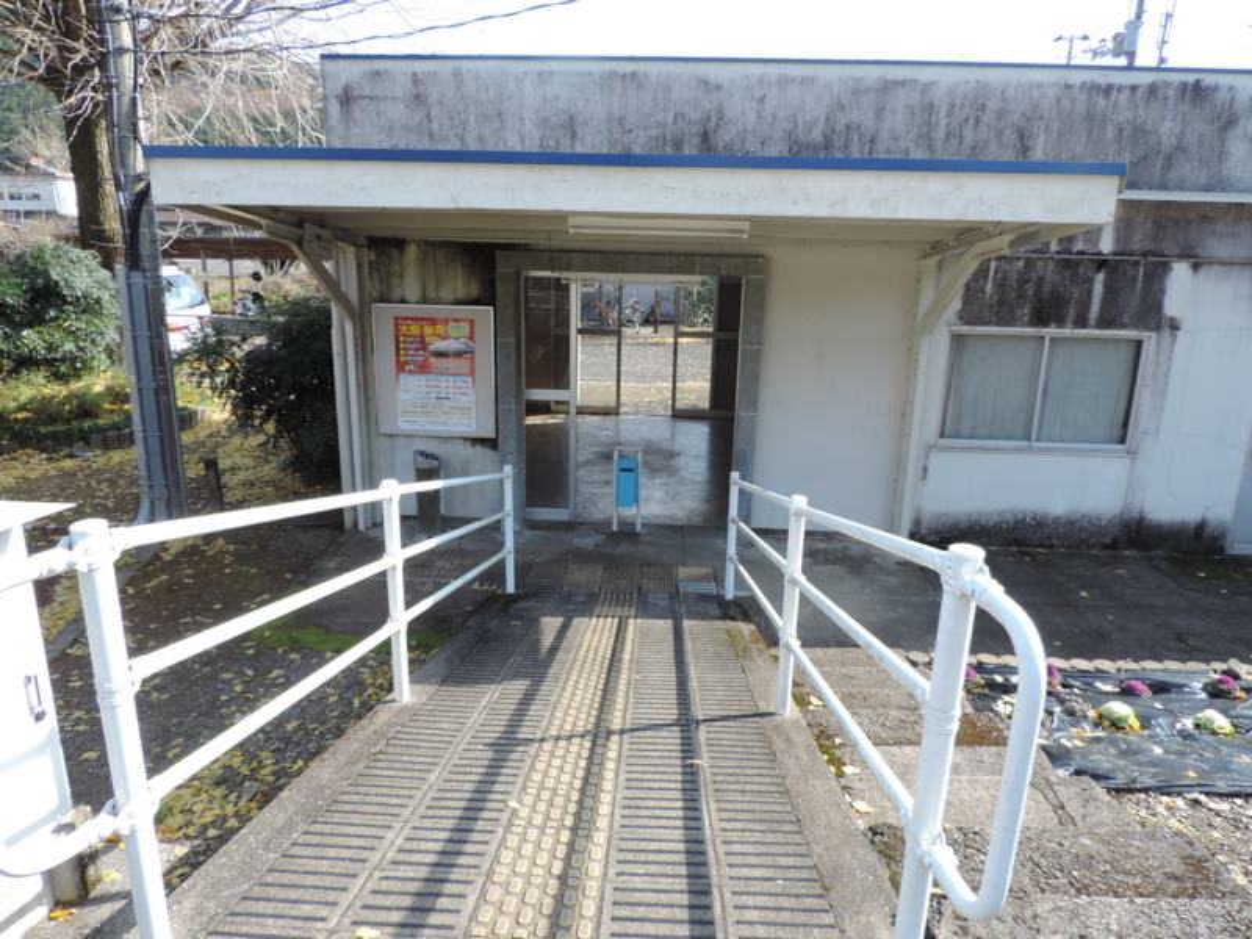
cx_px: 626
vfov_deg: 56.8
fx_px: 868
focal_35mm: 24
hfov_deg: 71.6
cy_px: 470
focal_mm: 4.3
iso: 80
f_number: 3
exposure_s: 1/250
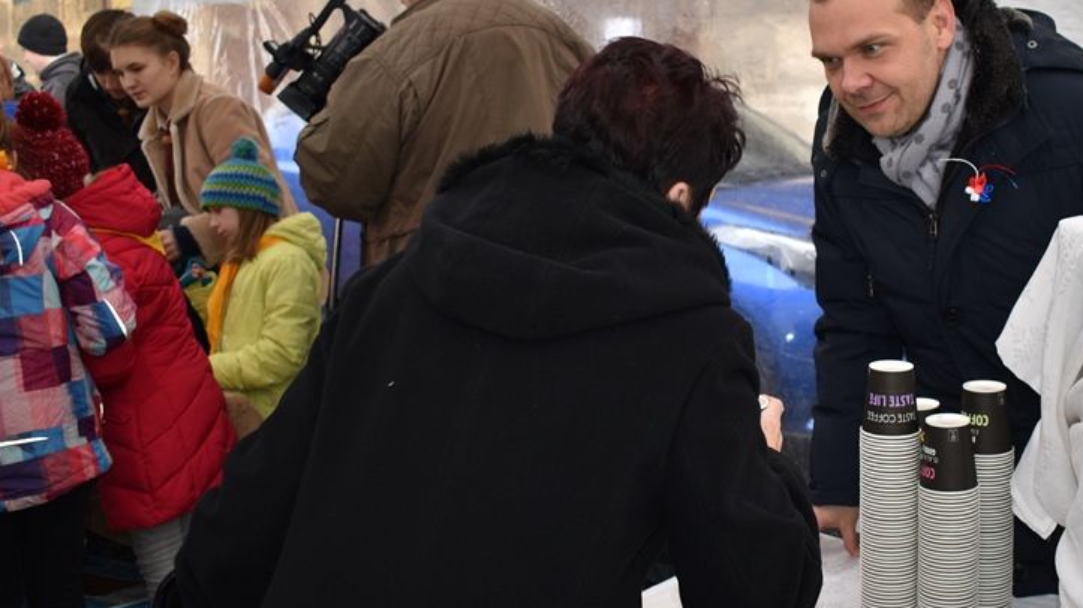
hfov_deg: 41.7
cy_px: 245
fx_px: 1407
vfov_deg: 24.4
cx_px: 695
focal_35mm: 49
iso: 110
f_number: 3.8
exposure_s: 1/60
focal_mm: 22
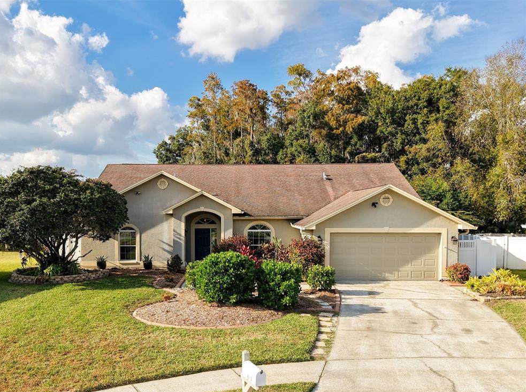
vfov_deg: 54.7
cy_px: 203
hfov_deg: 69.5
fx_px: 379
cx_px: 253
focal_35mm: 25
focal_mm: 8.67
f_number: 1.8
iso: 100
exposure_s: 1/1600
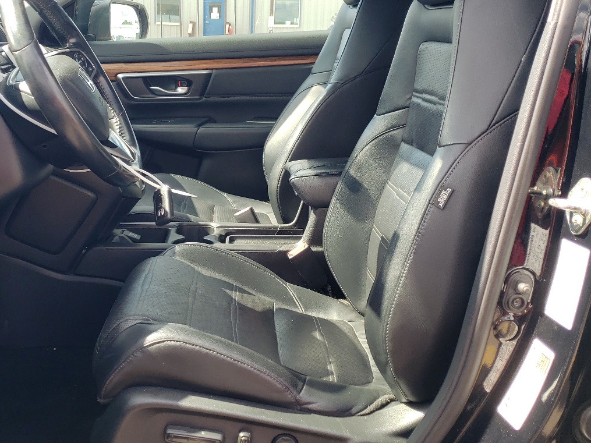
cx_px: 242
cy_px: 220
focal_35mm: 41
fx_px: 700
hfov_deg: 45.6
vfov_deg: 35.1
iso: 50
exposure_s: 1/333
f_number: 1.5
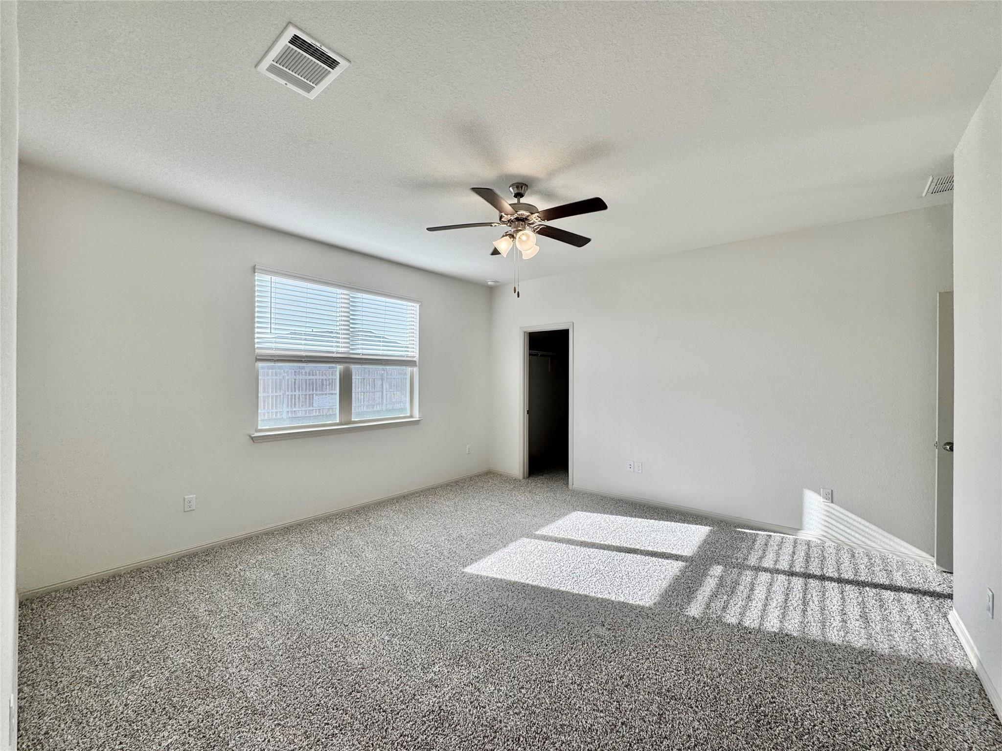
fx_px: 405
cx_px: 501
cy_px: 376
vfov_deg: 85.7
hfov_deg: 102.1
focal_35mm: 14
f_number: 2.2
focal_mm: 2.22
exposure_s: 1/184
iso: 40
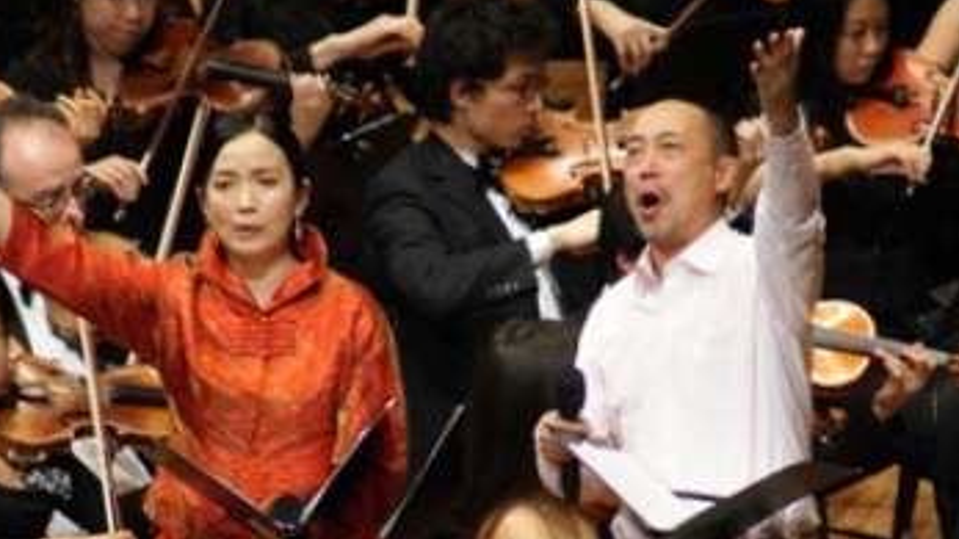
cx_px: 507
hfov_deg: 2.5
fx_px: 22423
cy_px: 522
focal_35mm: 882
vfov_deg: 1.4
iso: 800
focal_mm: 300
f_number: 5.6
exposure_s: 1/40
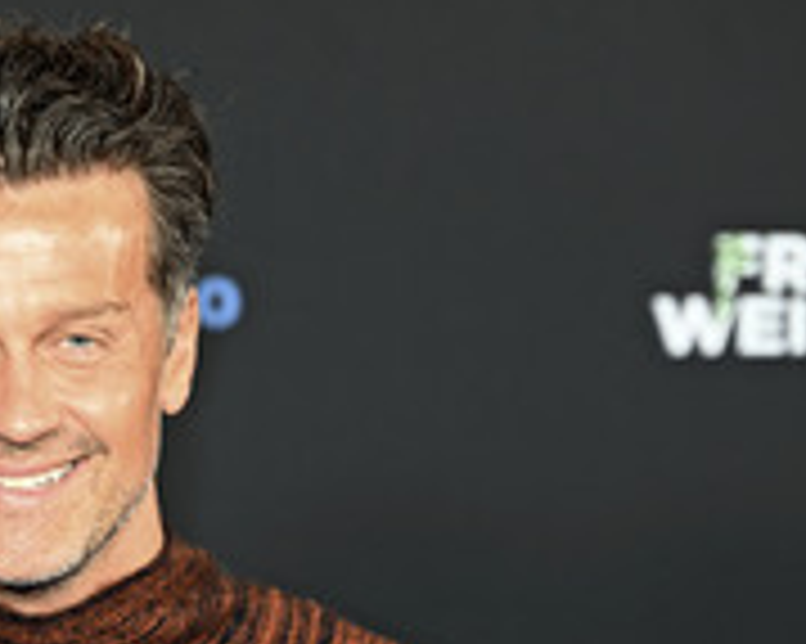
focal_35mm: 177
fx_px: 4220
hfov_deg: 10.8
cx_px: 29
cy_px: 649
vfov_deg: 8.7
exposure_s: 1/125
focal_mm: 75
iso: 500
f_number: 2.8
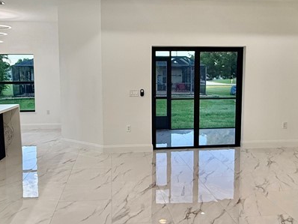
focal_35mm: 36
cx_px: 149
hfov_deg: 51.3
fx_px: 310
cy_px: 104
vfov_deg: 39.7
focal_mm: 2.22
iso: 160
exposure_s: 1/120
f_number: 2.2
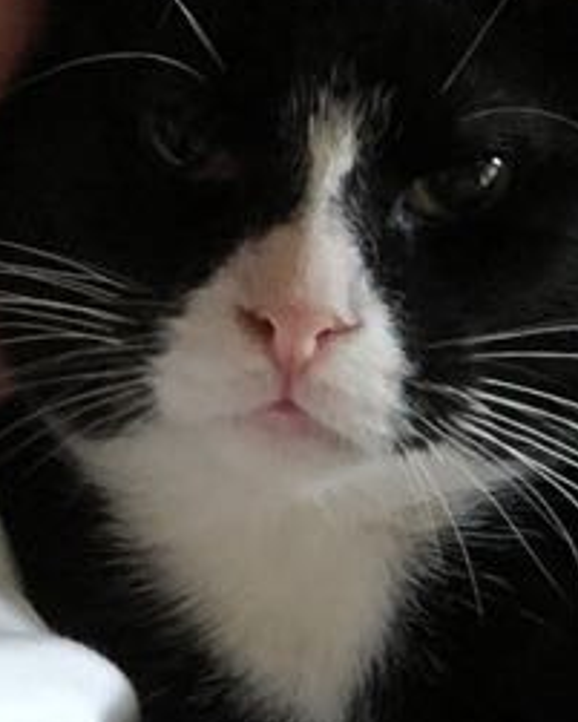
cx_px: 106
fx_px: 5535
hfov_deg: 6.0
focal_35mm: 259
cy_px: 236
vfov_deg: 7.5
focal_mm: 6
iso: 160
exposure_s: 1/15
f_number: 2.4
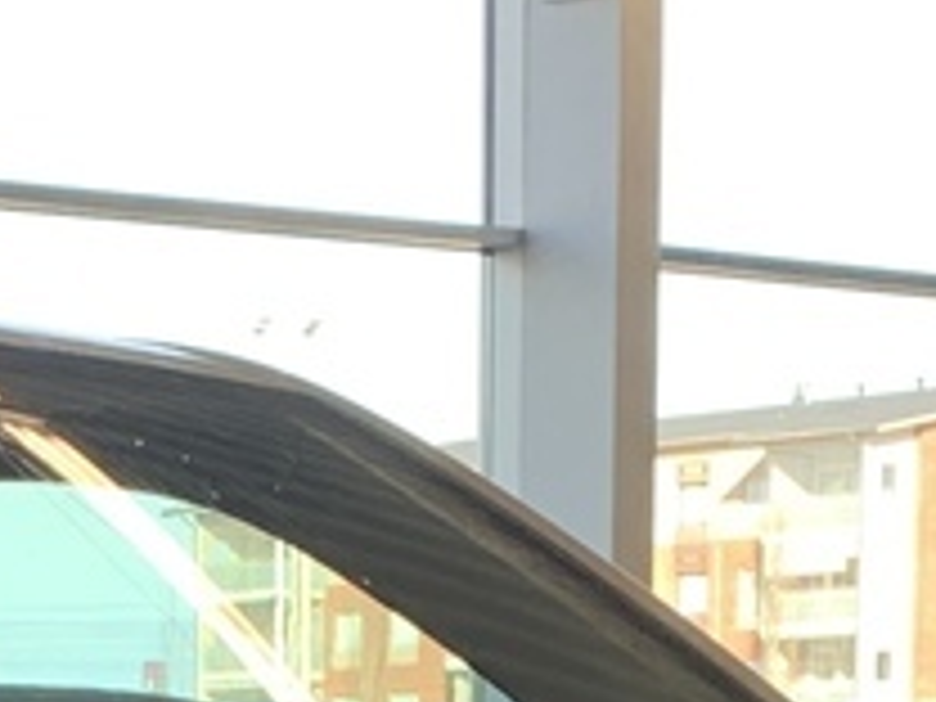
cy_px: 1822
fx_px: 4867
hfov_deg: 10.8
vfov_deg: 7.6
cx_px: -202
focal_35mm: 180
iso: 25
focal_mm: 4.25
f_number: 1.8
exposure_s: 1/122
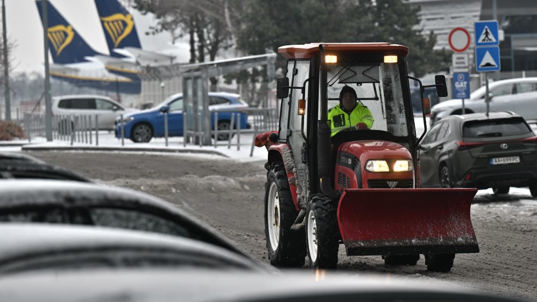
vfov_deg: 5.8
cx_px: 268
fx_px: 2990
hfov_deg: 10.3
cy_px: 148
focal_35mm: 210
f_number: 5
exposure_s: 1/320
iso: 200
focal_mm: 200
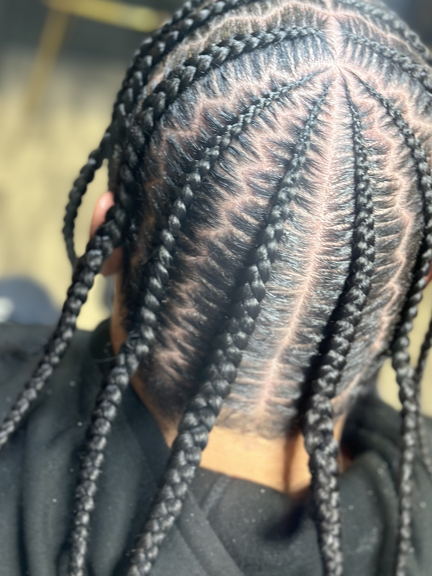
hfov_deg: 23.6
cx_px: 217
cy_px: 212
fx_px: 1032
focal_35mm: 62
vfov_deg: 31.0
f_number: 1.78
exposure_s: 1/60
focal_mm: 6.86
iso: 160
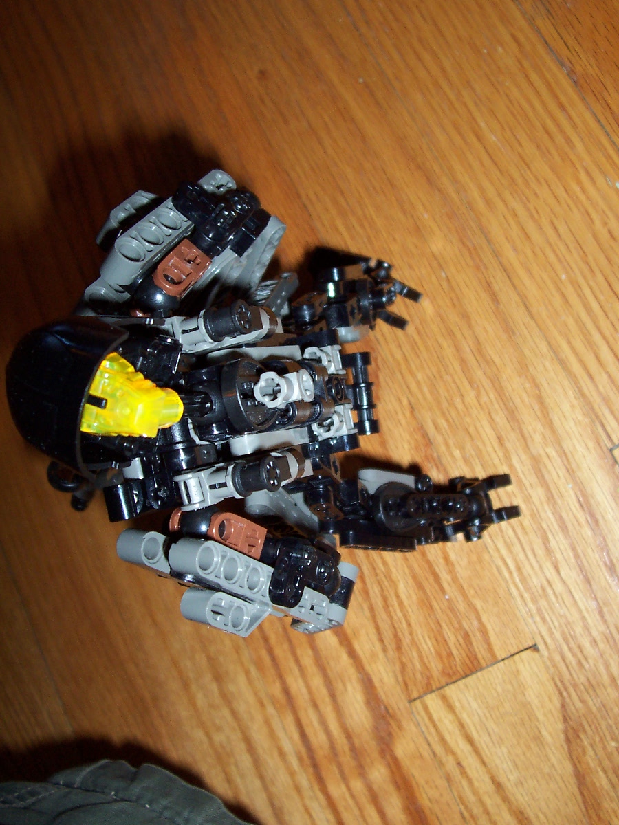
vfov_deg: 50.1
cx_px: 310
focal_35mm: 37
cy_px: 412
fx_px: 882
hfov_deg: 38.7
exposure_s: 1/60
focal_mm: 5.6
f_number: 2.8
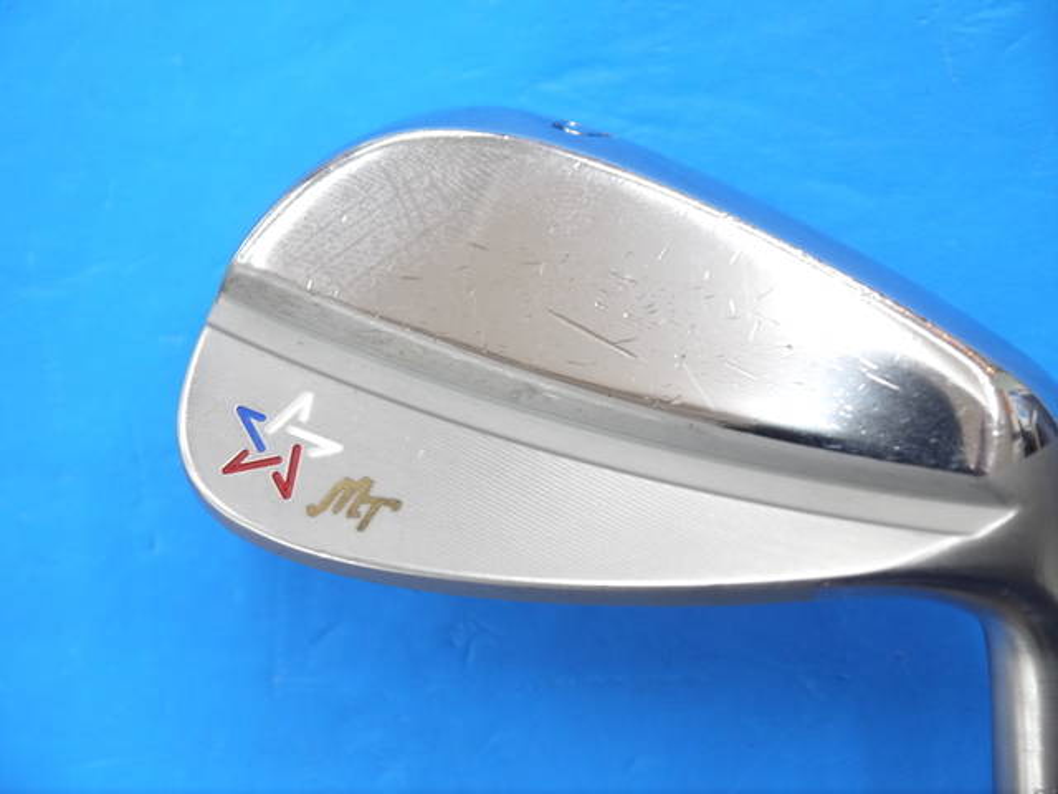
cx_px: 529
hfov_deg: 23.3
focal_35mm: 84
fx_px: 2567
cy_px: 397
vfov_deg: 17.6
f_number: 5.6
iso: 800
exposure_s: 1/100
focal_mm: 42
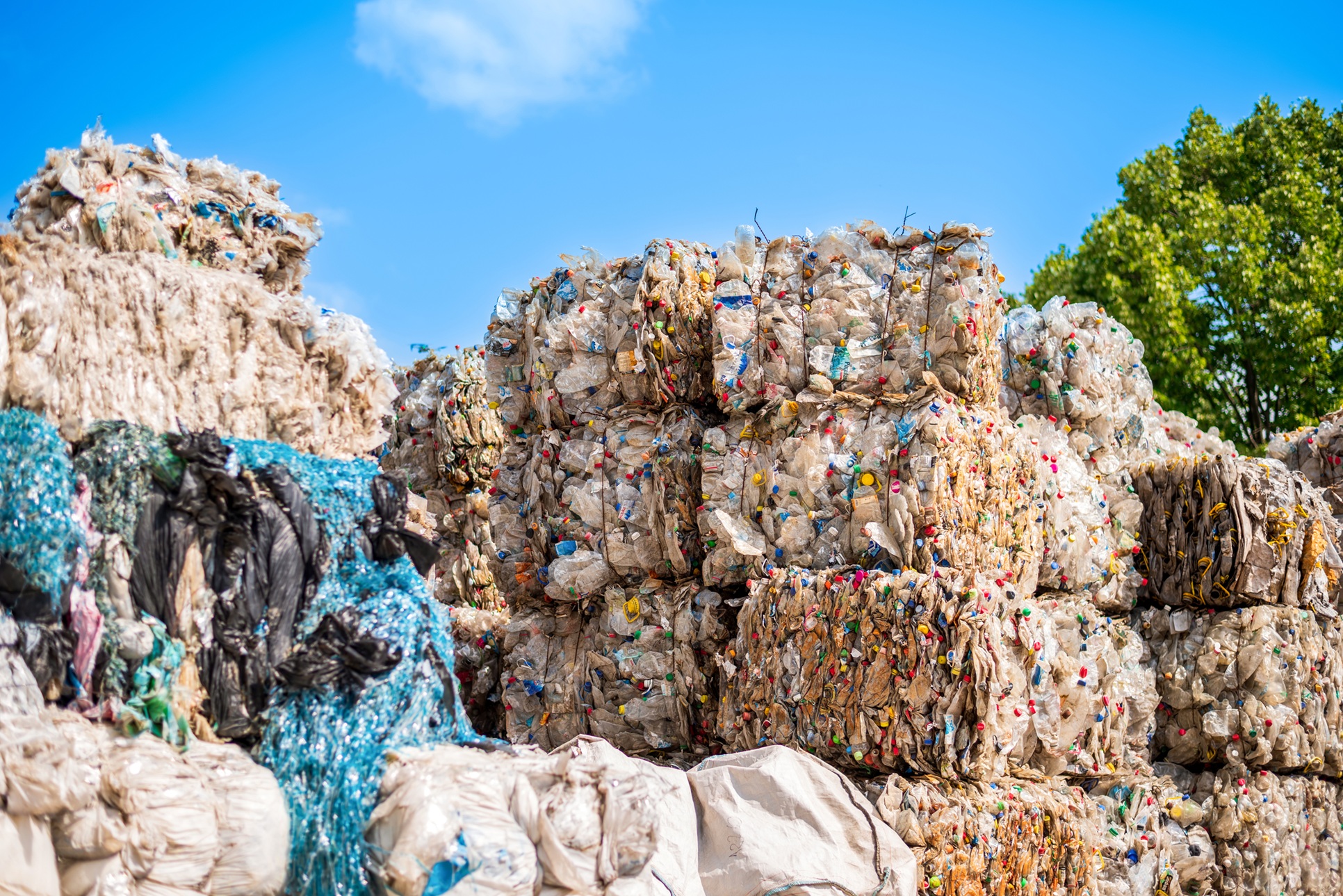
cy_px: 448
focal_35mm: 50
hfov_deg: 39.6
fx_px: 1866
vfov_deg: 27.0
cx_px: 672
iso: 64
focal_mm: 50
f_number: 2.5
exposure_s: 1/1600
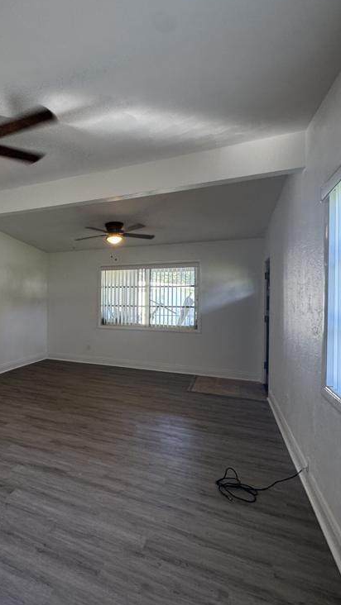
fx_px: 337
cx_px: 30
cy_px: 301
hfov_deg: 47.7
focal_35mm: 21
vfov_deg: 83.8
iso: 200
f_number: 2.2
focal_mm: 2.22
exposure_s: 1/60
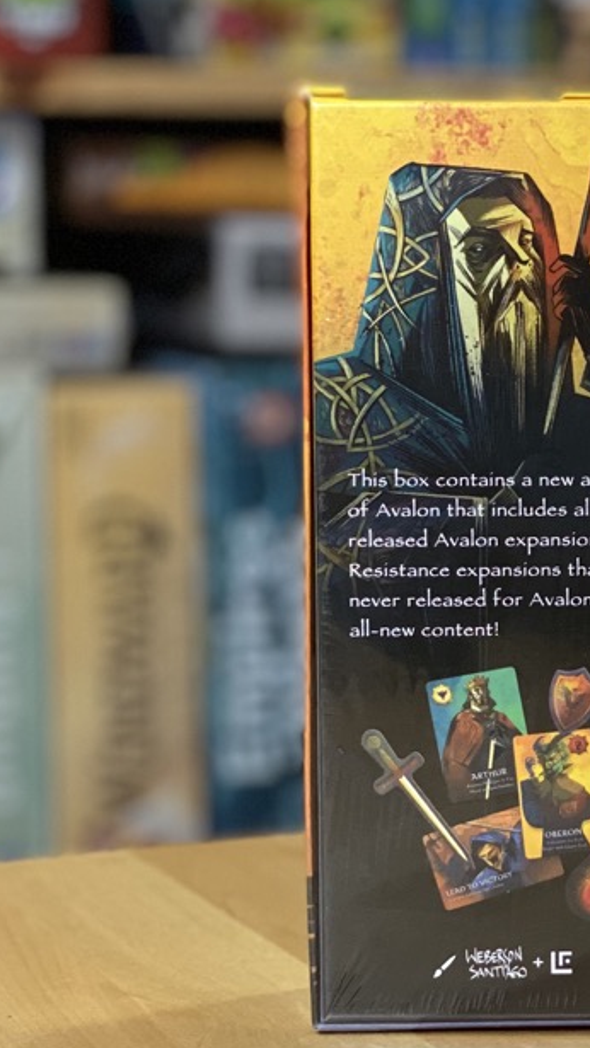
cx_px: 716
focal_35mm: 118
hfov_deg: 10.1
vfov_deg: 18.1
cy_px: 593
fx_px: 3281
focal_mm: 6
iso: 200
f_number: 2
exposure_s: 1/33
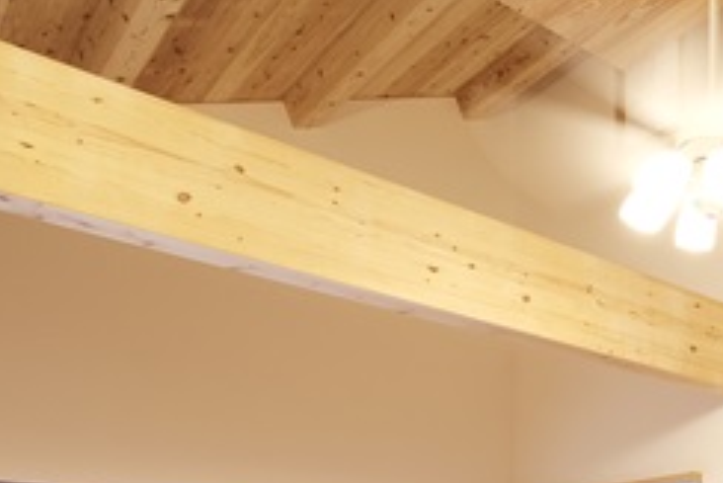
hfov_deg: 38.8
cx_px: 764
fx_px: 864
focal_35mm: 43
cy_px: 639
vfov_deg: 26.3
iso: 200
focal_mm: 10
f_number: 6.4
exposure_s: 1/10
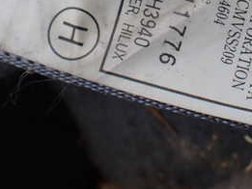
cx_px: 210
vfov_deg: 20.6
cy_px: -6
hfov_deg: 27.4
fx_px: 503
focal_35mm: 69
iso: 100
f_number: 3.2
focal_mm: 5.4
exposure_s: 1/160
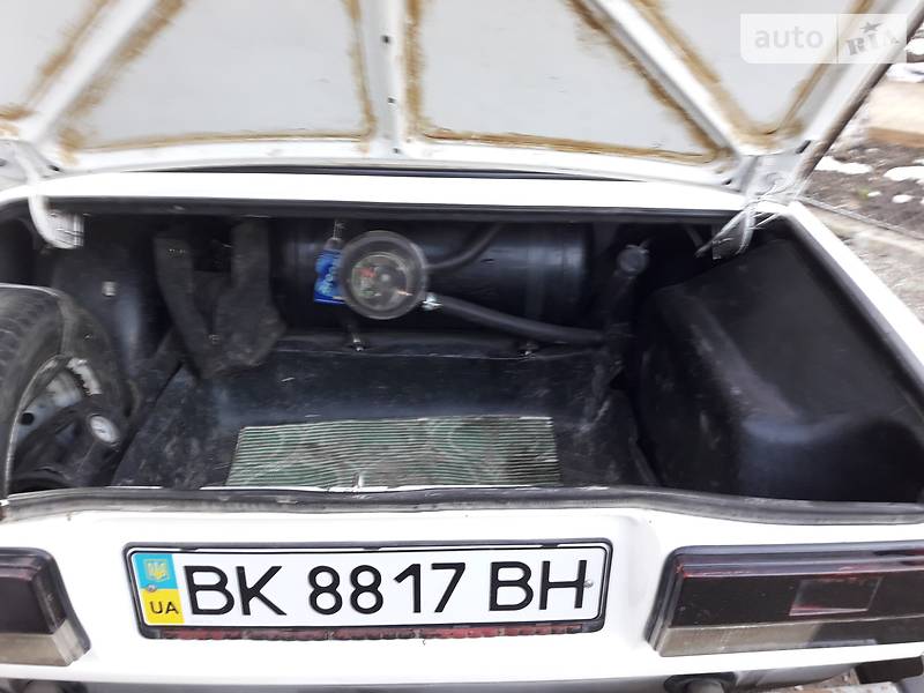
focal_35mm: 28
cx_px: 462
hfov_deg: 63.4
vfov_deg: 49.7
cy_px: 346
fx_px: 747
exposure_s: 1/33
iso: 64
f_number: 1.9
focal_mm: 3.7
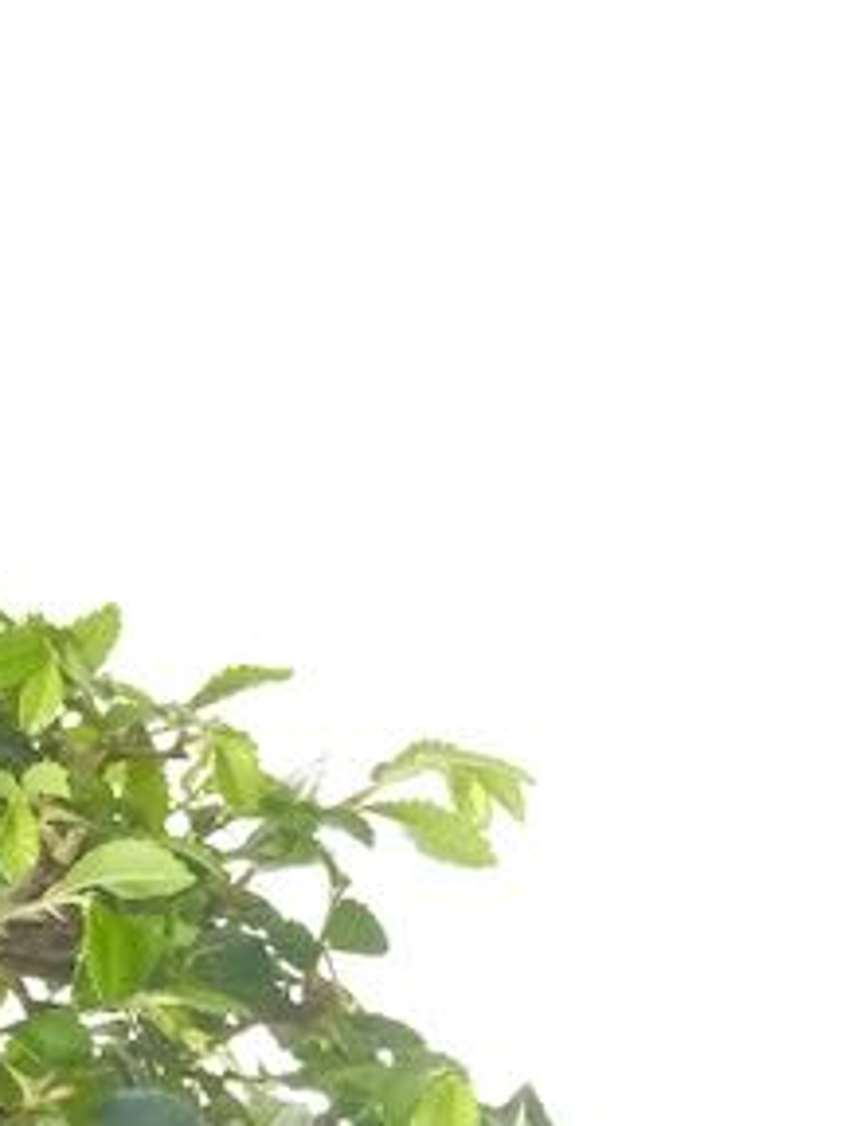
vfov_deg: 5.5
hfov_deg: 4.1
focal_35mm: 355
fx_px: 11554
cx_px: -732
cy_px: 2166
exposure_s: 1/15
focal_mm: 55
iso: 2500
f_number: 13
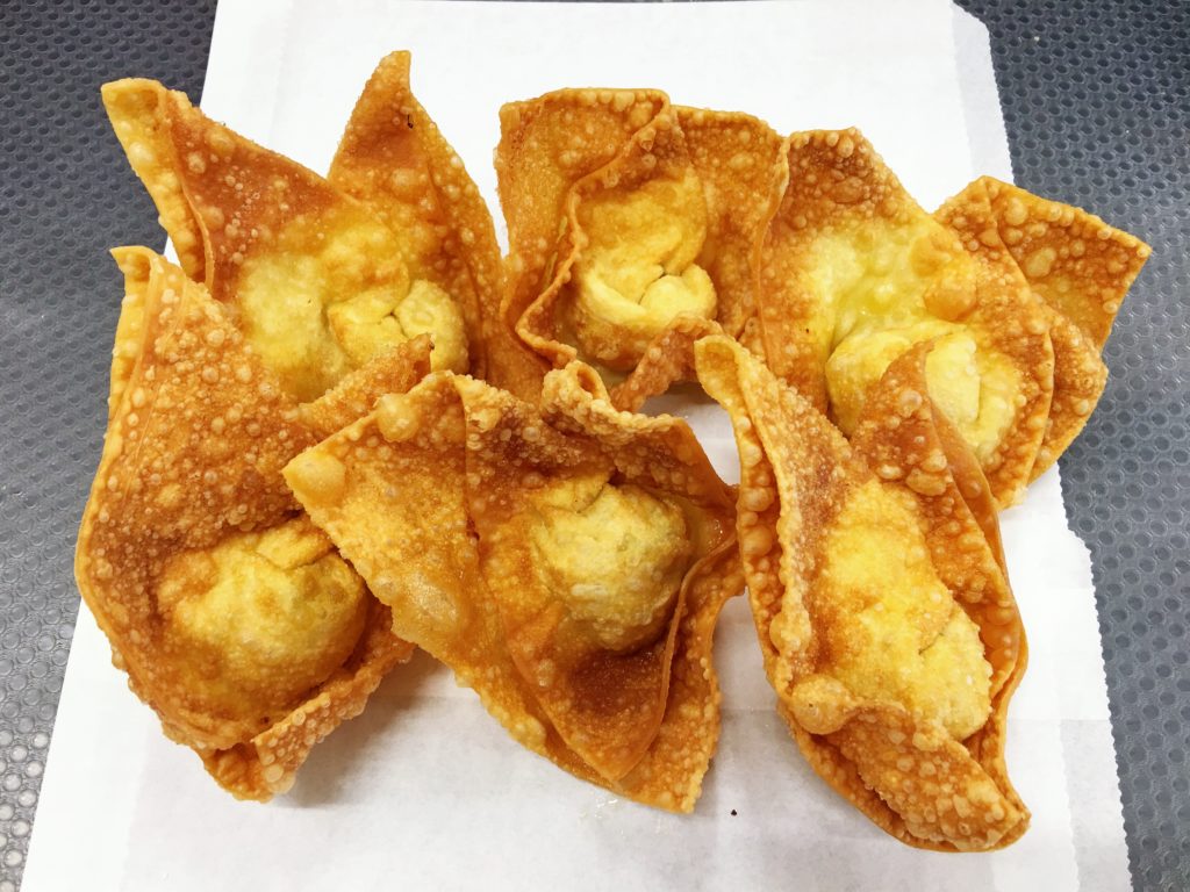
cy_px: 446
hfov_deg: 61.7
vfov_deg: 48.2
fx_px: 997
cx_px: 595
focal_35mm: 29
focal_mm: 4.15
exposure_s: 1/33
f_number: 2.2
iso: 25
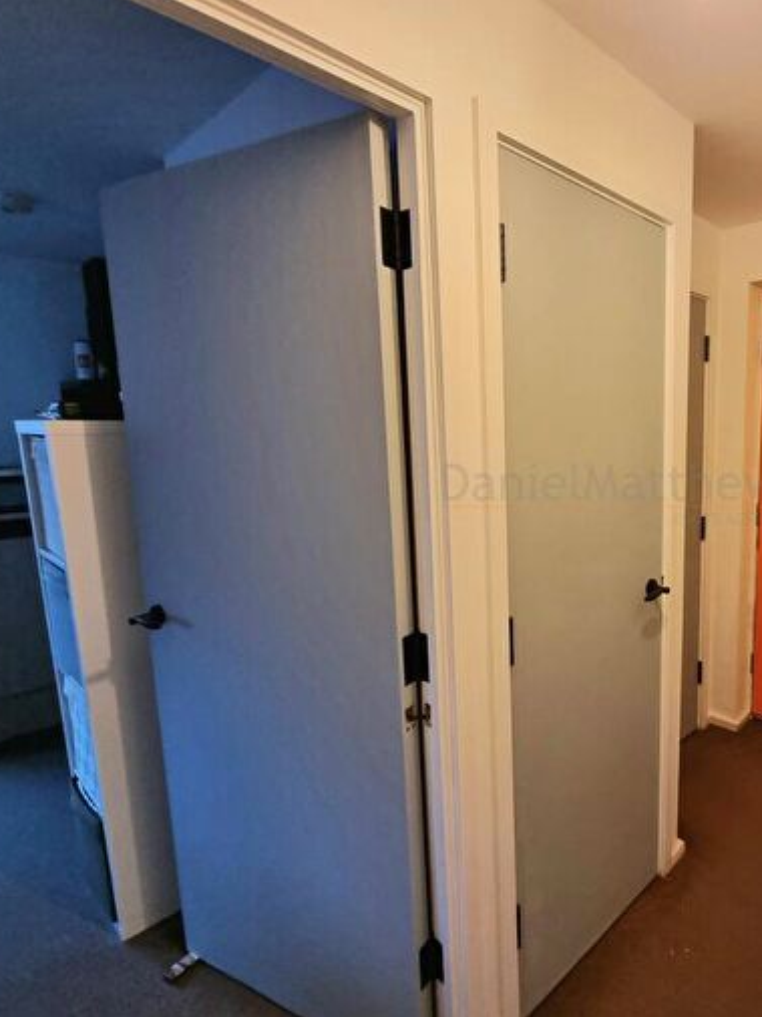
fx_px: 529
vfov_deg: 87.8
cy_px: 493
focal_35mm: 18
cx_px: 609
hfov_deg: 65.2
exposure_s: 1/50
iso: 250
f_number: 2.2
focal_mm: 2.2
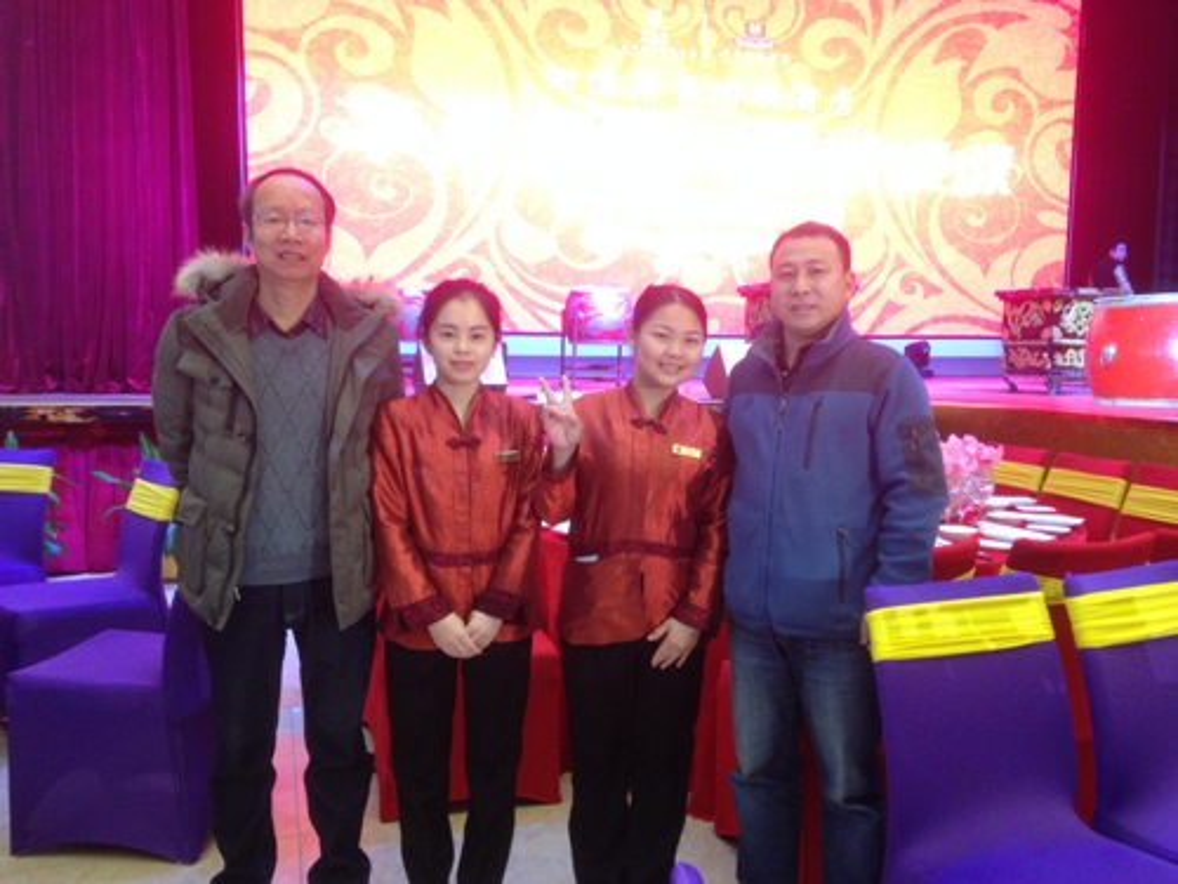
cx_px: 589
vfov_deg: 42.9
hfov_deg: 55.4
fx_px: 1123
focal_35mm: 33
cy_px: 442
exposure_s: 1/20
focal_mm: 4.12
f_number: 2.4
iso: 200
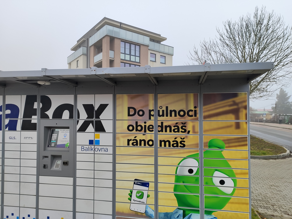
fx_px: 202
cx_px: 146
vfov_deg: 56.8
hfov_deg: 71.6
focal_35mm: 24
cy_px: 110
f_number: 1.89
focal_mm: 5.89
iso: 50
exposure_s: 1/100
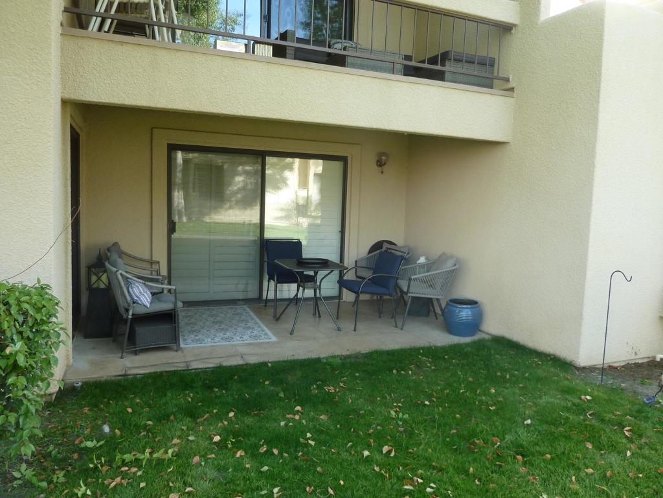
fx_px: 479
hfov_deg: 69.4
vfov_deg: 54.9
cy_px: 249
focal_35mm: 25
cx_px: 332
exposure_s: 1/50
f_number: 3.3
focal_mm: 4.1
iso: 80
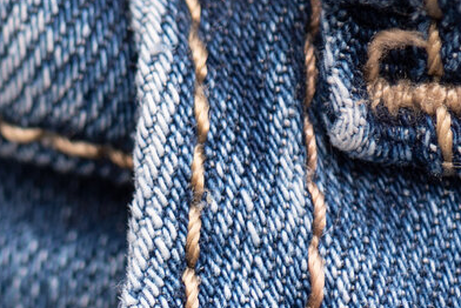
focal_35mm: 536
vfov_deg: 2.6
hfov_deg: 3.8
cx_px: -703
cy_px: 525
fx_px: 6869
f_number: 7.1
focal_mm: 105
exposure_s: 1/100
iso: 200
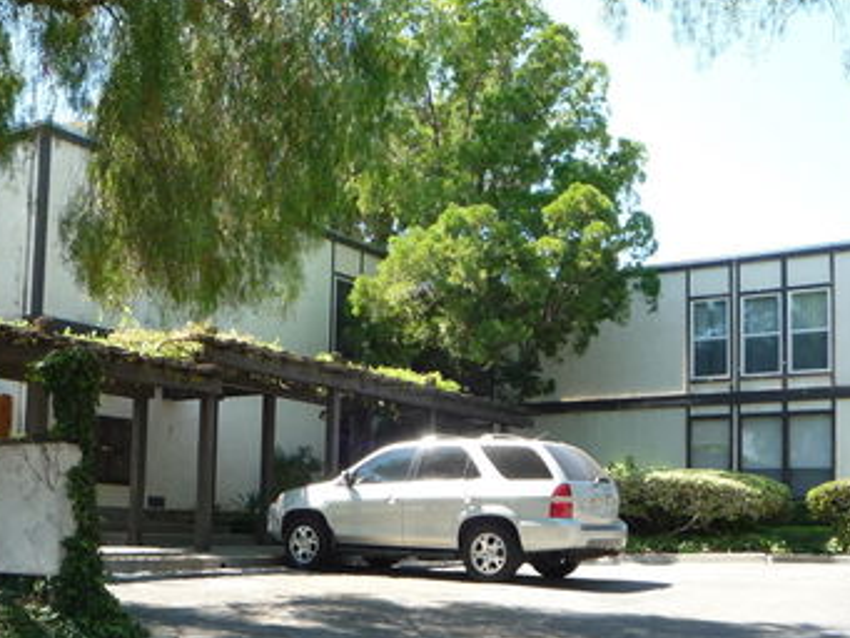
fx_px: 1105
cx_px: 401
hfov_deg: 42.0
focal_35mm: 45
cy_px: 461
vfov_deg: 31.7
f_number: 4
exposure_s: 1/125
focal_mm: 5.2
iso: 100
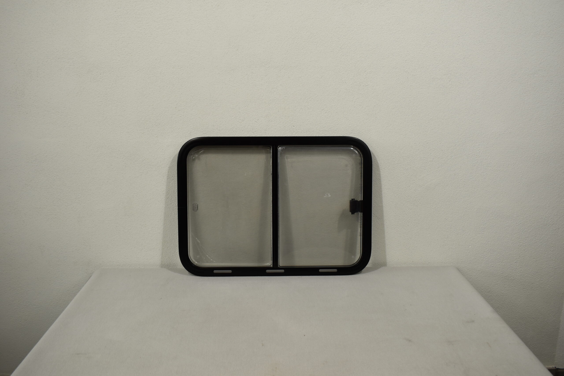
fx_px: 517
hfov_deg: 57.2
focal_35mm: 33
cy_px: 188
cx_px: 282
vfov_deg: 40.0
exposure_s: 1/125
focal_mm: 22
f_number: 5.6
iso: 320
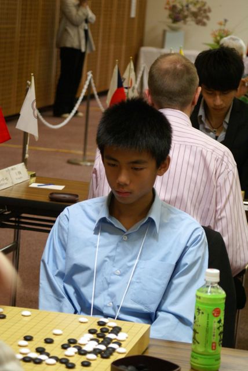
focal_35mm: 120
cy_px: 186
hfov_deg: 11.4
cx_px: 124
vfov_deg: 17.0
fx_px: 1237
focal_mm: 80
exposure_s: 1/30
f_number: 5.6
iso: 400
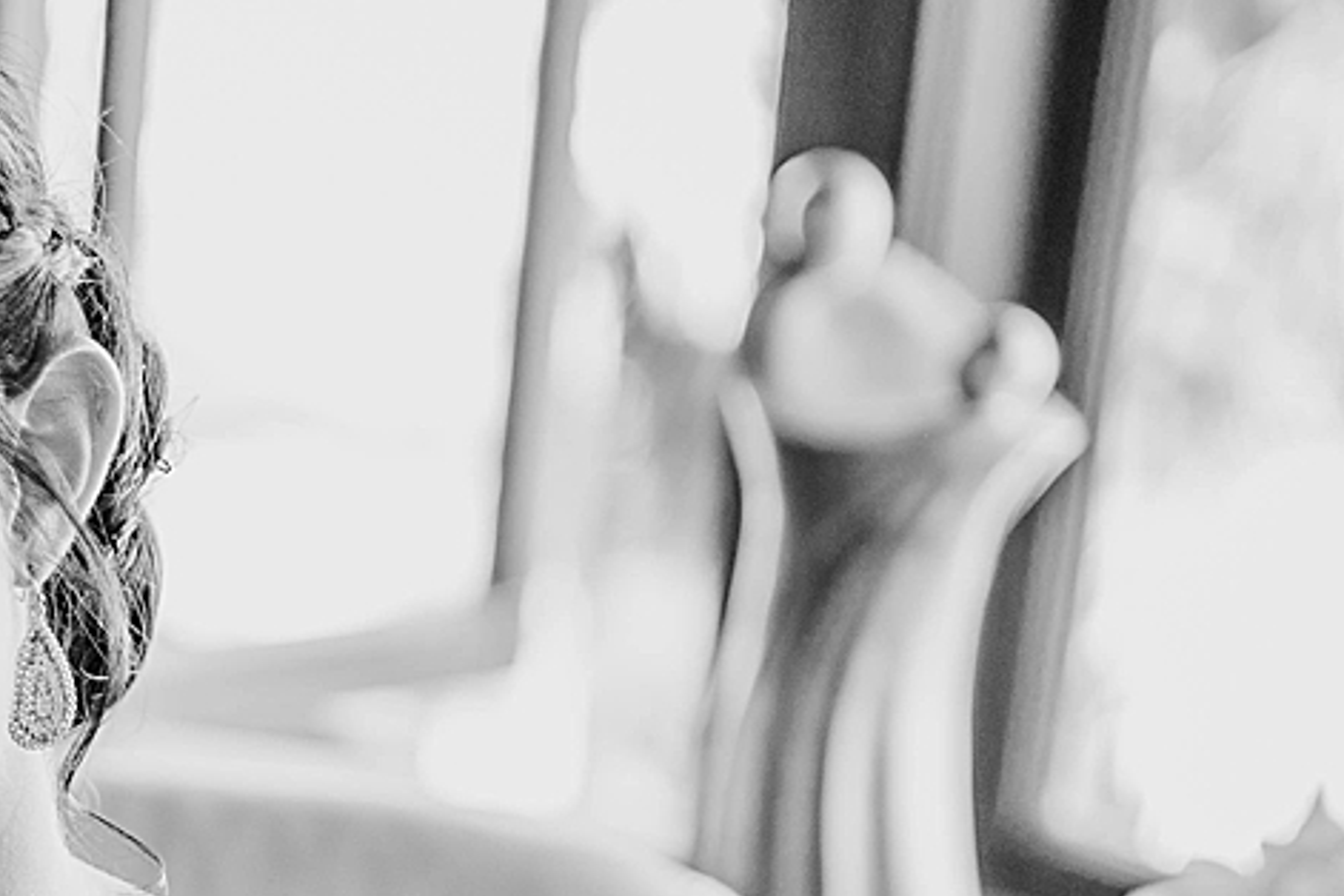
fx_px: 4442
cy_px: 1280
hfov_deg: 15.9
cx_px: -639
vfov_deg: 11.1
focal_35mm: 119
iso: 320
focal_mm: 35
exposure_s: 1/320
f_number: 1.6
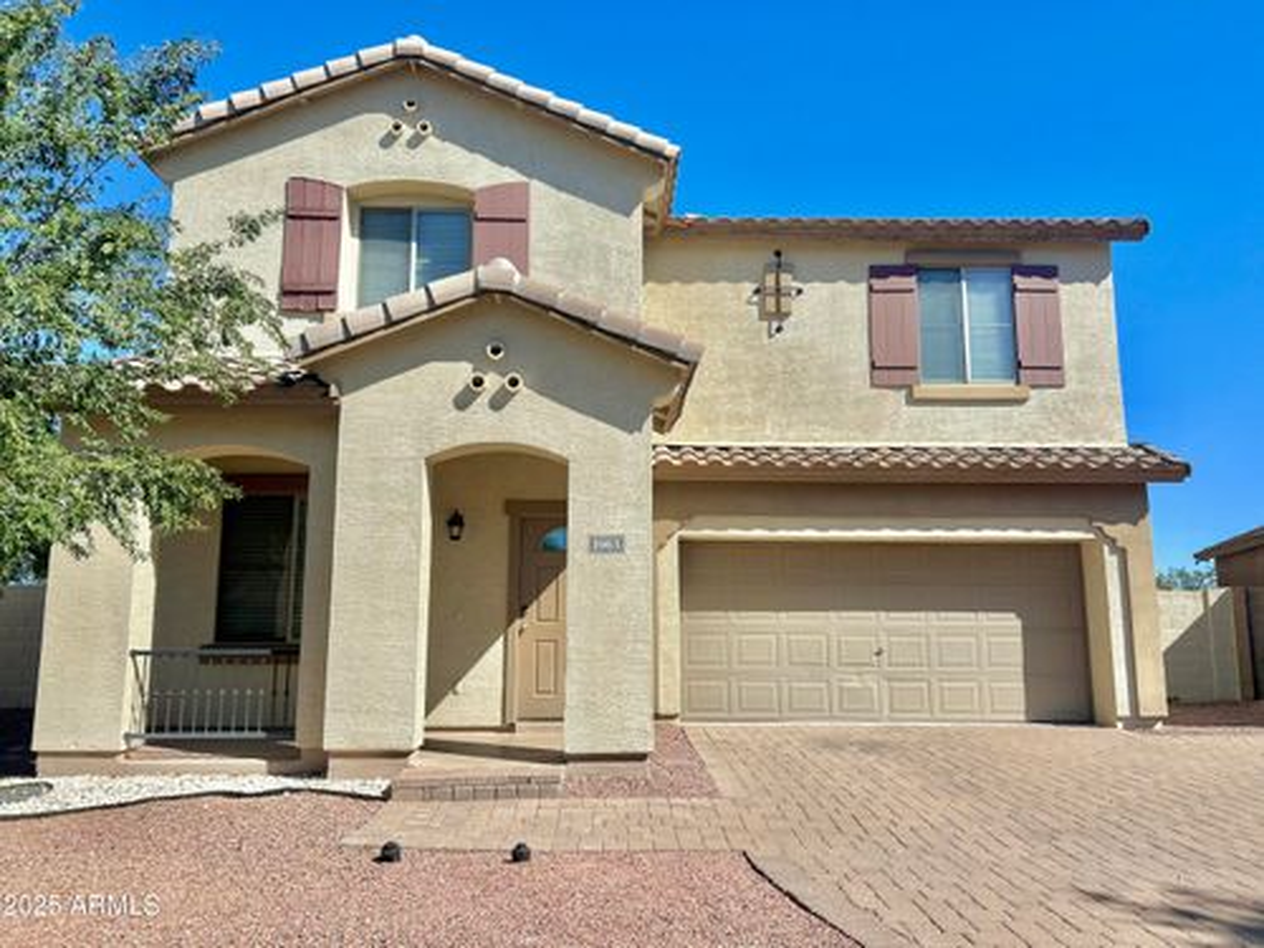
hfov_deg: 67.3
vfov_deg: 53.1
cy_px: 474
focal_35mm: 26
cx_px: 632
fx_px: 949
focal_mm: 5.7
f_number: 1.5
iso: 50
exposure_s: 1/5319
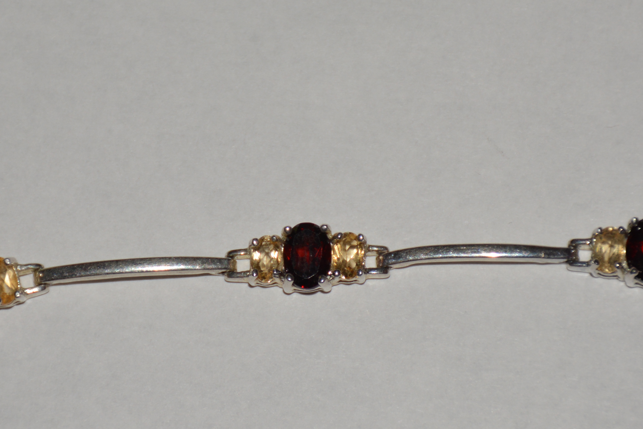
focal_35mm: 300
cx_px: 310
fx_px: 5359
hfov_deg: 6.9
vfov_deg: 4.6
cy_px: 273
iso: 200
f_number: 5.6
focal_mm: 95
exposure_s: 1/125
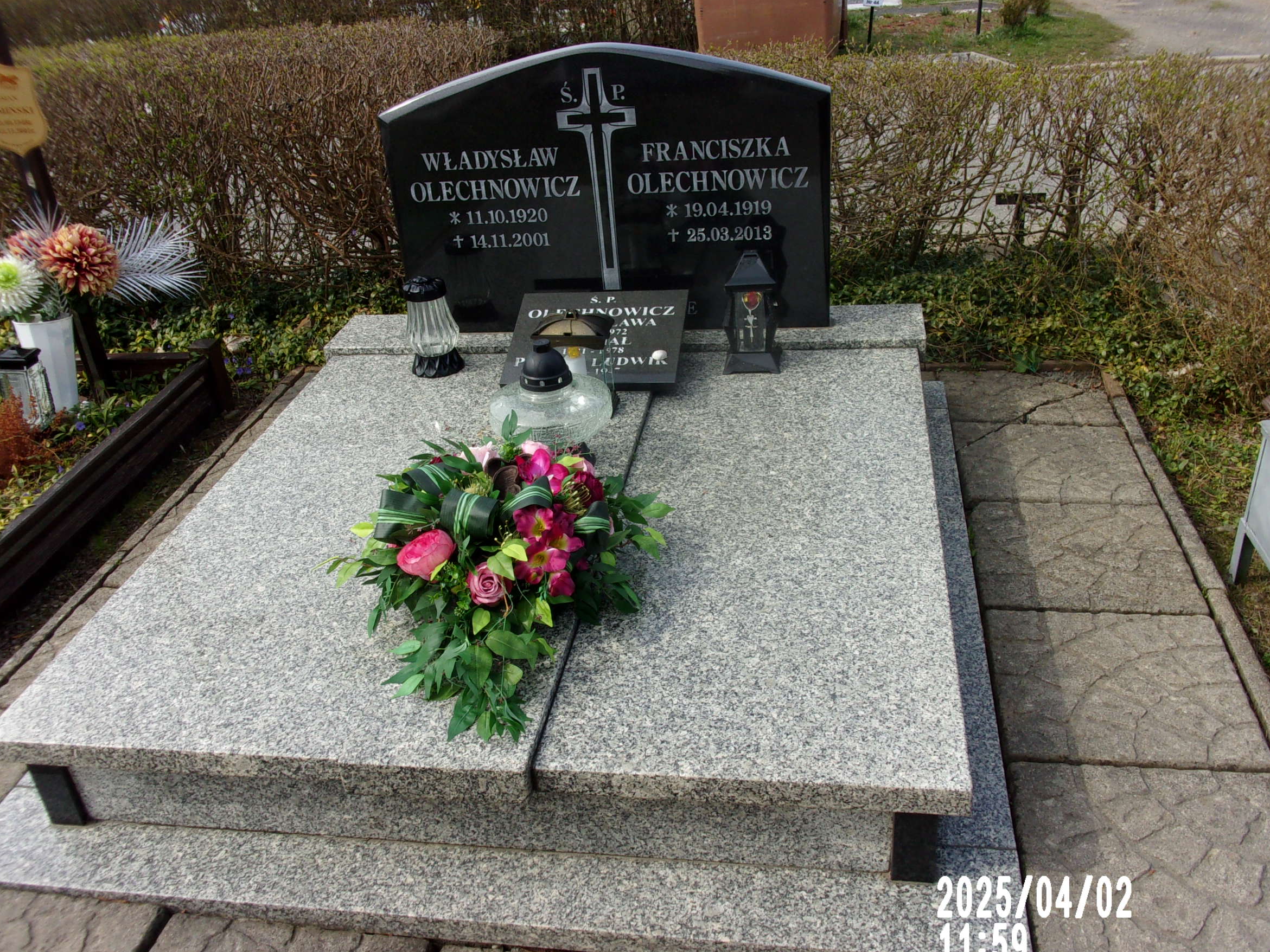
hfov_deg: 58.3
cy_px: 510
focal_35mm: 31
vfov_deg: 45.4
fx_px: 1137
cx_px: 634
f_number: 10.8
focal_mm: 5.1
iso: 80
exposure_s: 1/60
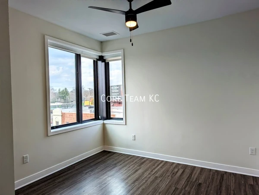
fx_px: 180
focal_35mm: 24
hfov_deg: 71.5
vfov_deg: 57.0
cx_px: 130
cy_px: 98
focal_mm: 6.81
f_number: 1.85
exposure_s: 1/1058
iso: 54
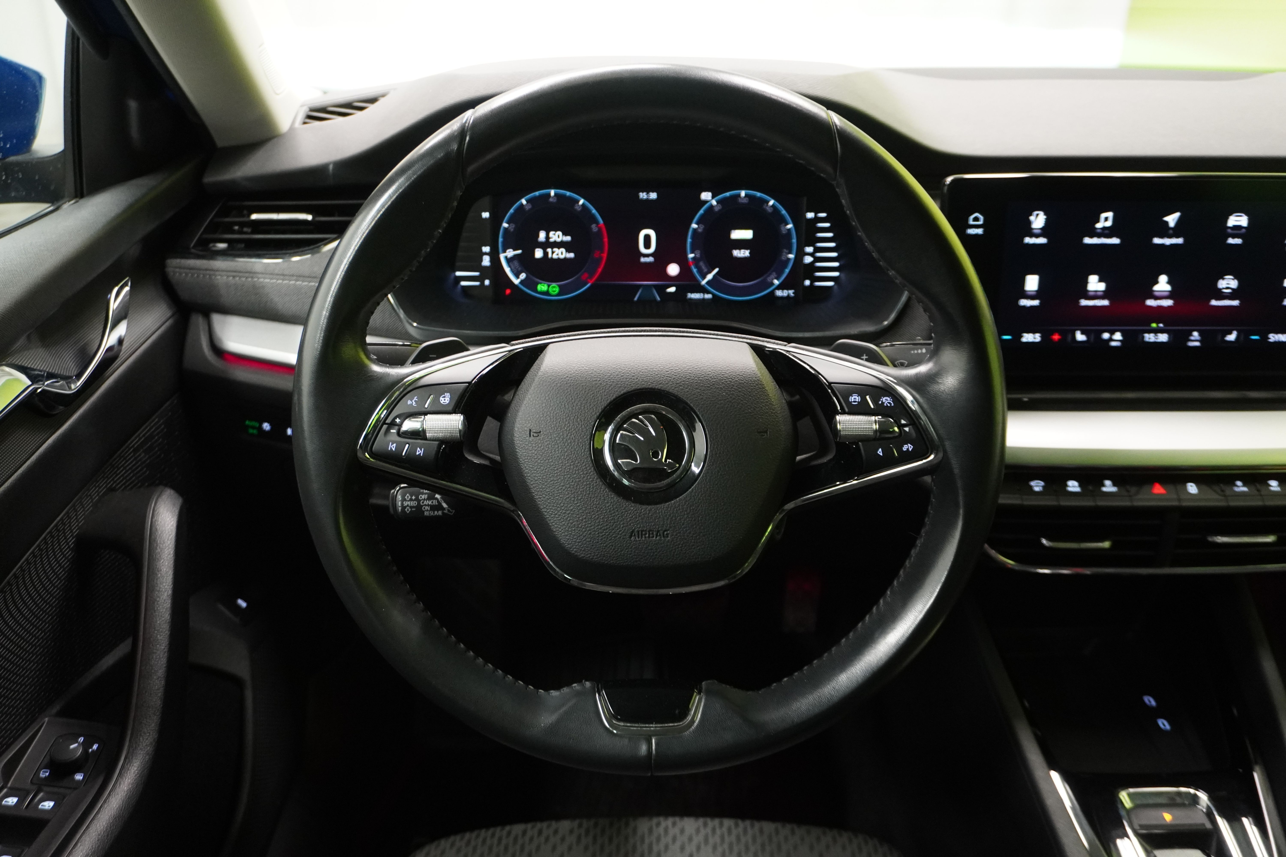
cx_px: 643
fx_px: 1125
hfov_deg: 59.5
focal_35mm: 32
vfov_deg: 41.7
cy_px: 428
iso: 2500
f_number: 4
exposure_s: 1/40
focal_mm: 21
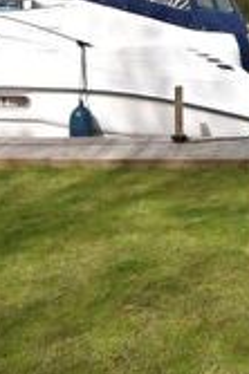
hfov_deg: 21.0
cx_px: 233
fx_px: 655
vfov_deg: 30.8
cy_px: 52
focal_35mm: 63
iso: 200
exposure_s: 1/320
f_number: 9
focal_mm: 10
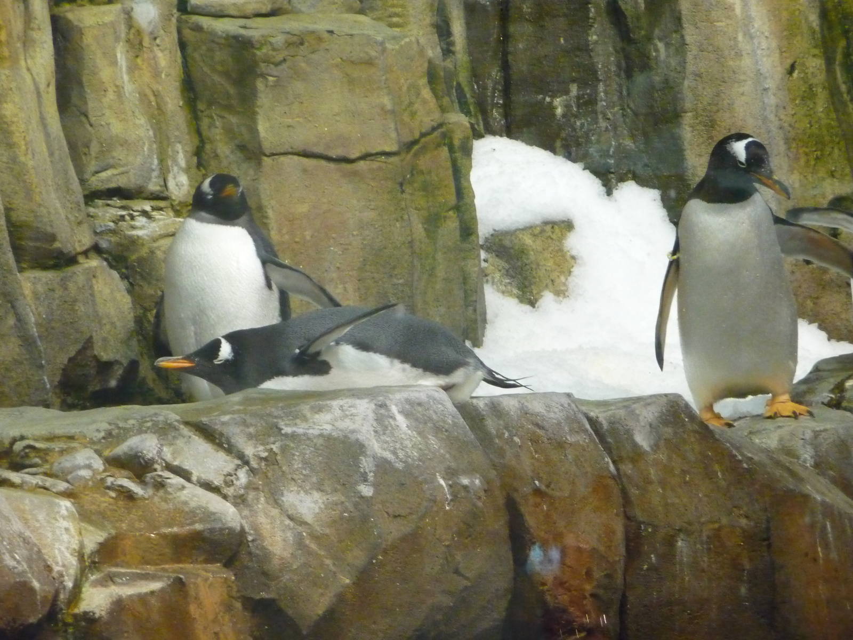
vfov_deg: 8.7
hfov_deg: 11.6
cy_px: 320
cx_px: 426
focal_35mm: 170
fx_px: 4189
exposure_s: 1/25
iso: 800
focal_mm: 29.1
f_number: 4.8
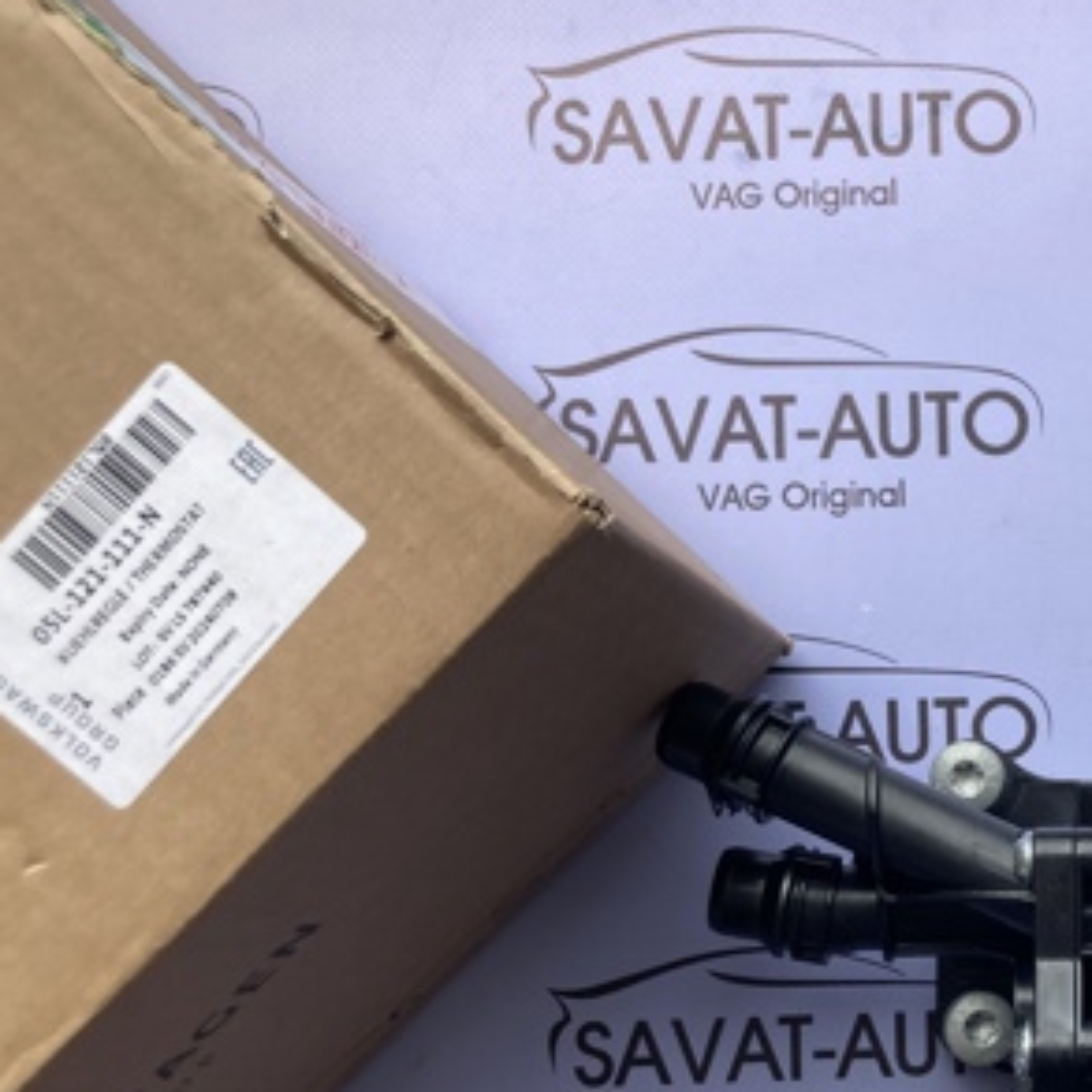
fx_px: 1927
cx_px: 1092
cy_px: 837
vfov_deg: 31.0
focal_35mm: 54
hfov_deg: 29.5
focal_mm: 3.99
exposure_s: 1/607
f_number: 1.8
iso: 20
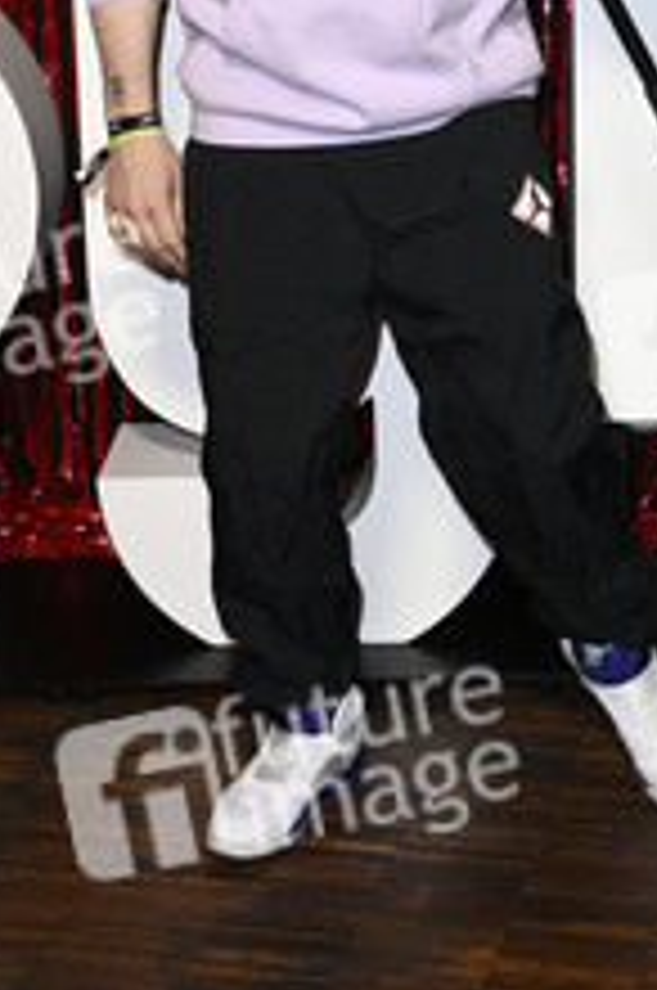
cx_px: 418
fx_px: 2197
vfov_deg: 24.7
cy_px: 99
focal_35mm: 80
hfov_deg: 17.0
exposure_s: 1/250
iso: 2000
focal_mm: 44
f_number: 5.6
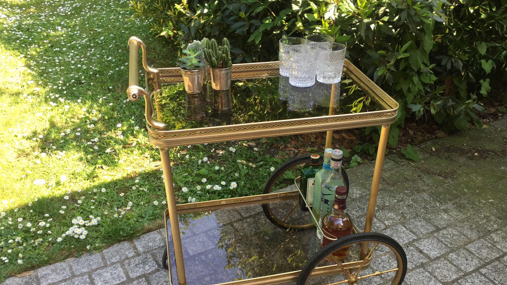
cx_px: 263
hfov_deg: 59.5
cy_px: 186
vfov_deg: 35.4
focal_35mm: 33
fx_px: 444
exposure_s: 1/173
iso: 32
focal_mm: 4.15
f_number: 2.2
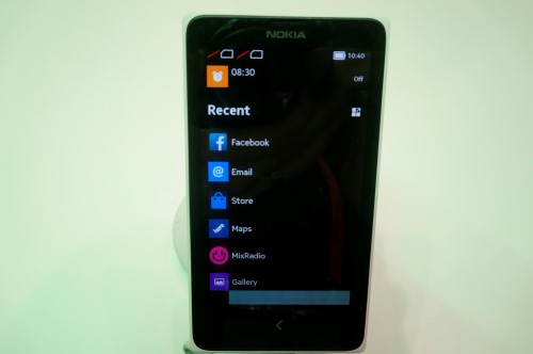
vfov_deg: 43.5
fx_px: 444
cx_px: 266
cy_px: 177
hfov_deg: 62.0
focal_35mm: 30
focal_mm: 20
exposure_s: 1/40
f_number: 8
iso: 400
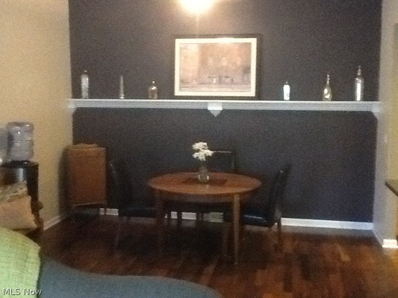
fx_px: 506
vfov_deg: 32.9
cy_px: 149
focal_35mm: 44
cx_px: 199
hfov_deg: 42.9
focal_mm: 2.03
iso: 640
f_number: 2.4
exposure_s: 1/15
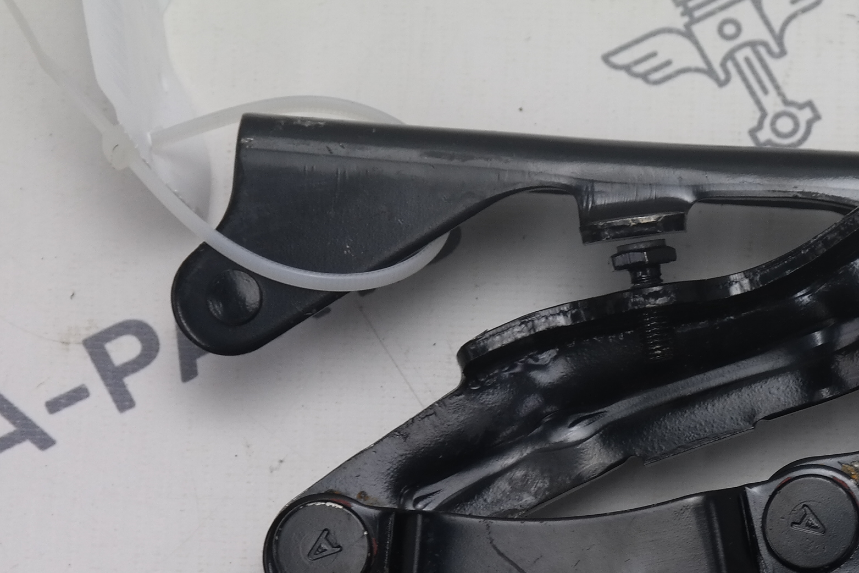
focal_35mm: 209
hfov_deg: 9.8
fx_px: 4987
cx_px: 747
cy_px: 588
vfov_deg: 6.5
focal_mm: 55
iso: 400
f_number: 5.6
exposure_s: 1/80
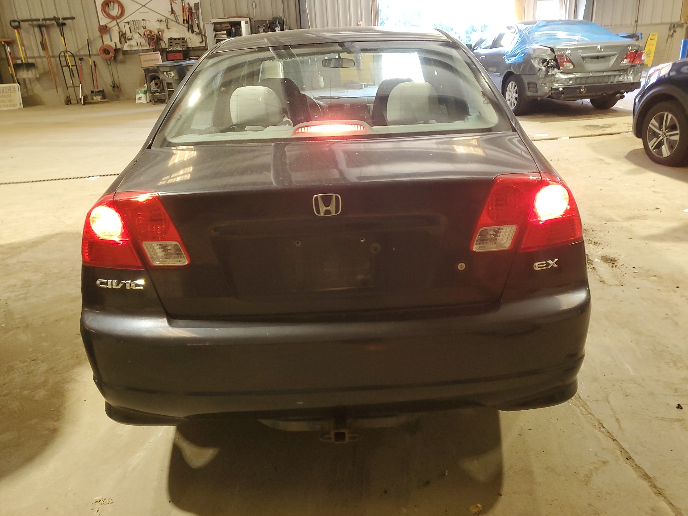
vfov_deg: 51.4
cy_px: 253
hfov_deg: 65.3
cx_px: 355
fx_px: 537
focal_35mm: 27
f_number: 1.5
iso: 199
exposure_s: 1/60.2
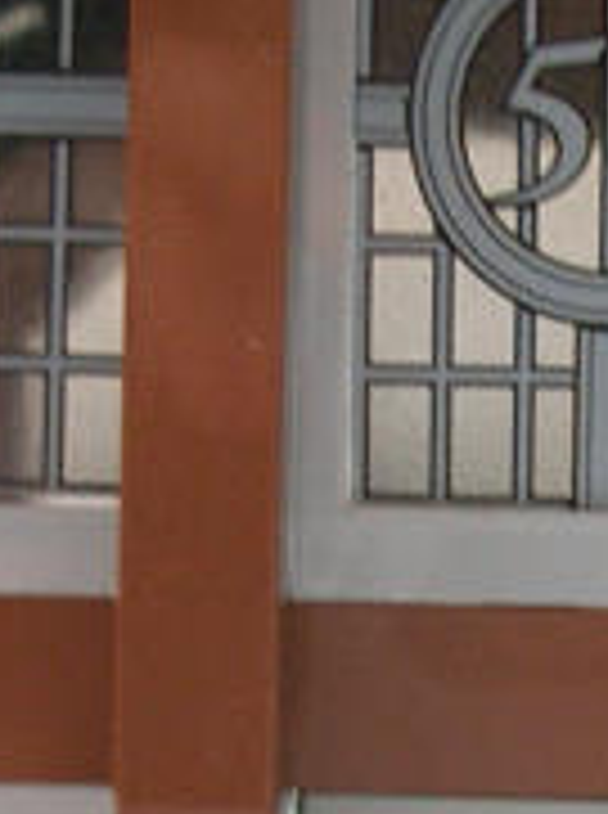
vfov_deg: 12.7
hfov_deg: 9.5
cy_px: 751
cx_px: 608
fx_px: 3643
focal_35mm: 155
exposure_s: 1/40
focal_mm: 5.8
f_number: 2.6
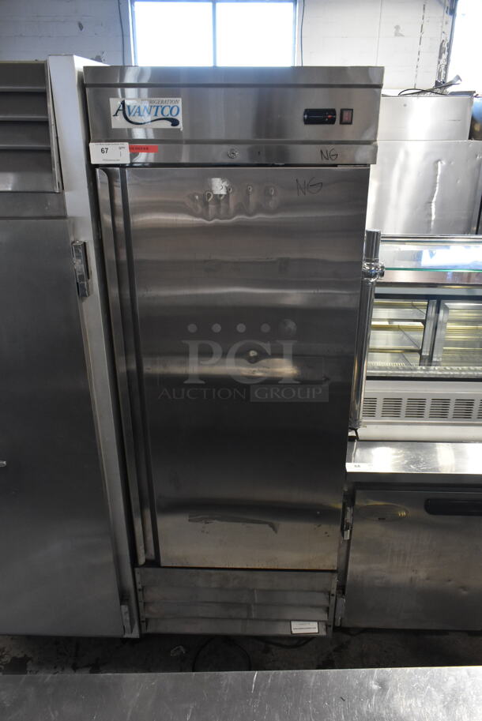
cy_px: 360
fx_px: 541
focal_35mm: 27
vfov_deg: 67.3
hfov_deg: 48.0
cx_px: 241
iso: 2000
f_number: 7.1
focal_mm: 18
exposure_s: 1/30
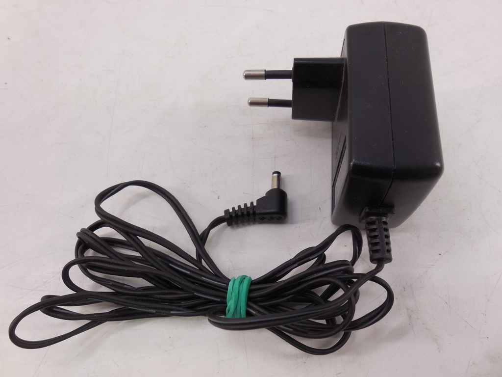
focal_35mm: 26
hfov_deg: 67.3
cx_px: 251
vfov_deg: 53.1
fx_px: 377
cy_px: 188
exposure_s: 1/30
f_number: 3.5
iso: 125
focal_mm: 4.6
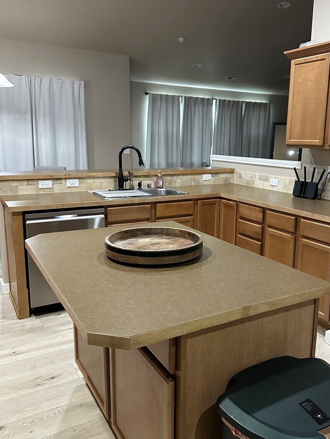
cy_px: 211
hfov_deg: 46.6
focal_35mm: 30
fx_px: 381
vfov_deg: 59.9
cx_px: 195
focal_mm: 6.86
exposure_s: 1/60
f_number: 1.78
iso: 800
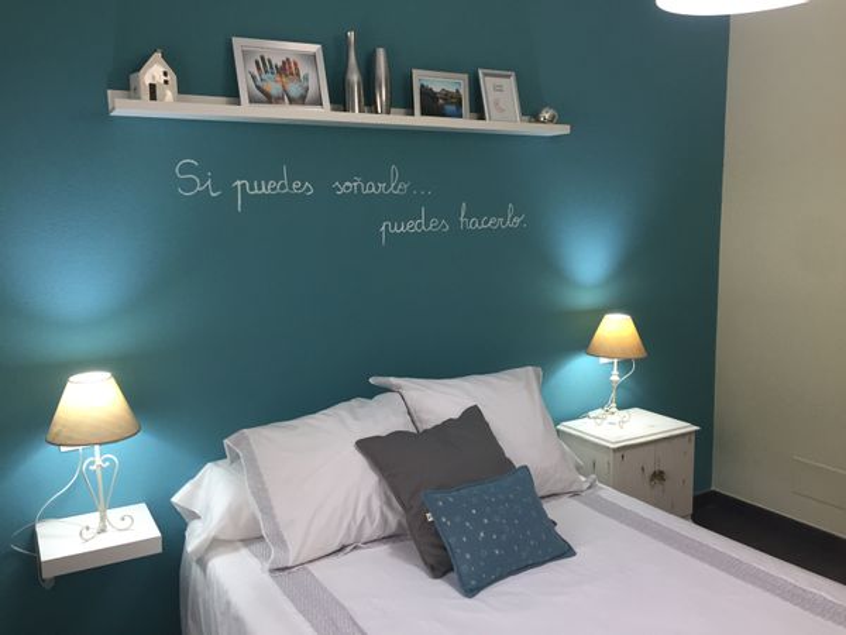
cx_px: 423
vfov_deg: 48.2
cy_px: 318
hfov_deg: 61.7
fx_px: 709
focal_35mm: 29
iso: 64
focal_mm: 4.15
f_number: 2.2
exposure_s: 1/33
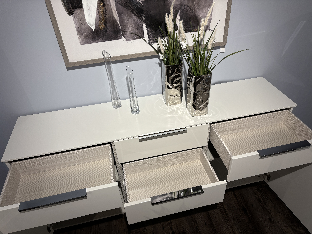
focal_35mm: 26
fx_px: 234
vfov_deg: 53.1
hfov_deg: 67.3
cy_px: 117
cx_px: 156
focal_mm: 5.96
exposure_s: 1/104
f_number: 1.6
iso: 32
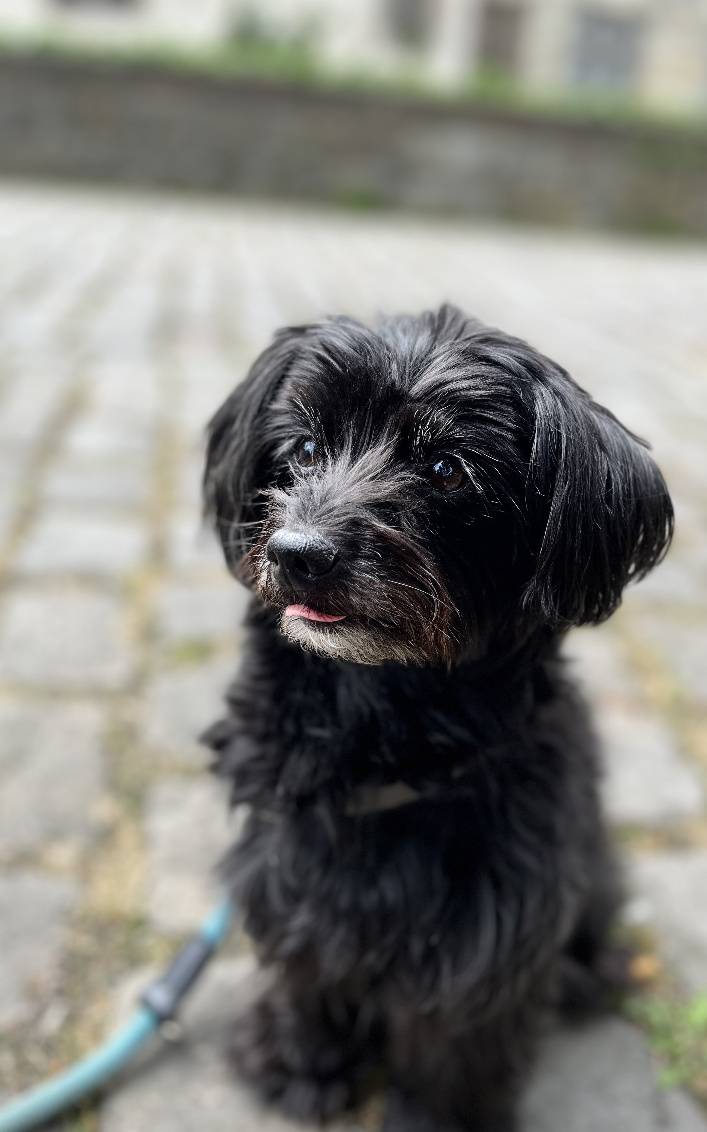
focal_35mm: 28
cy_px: 561
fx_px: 863
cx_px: 385
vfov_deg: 66.5
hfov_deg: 44.5
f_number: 1.6
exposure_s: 1/563
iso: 50
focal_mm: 5.1
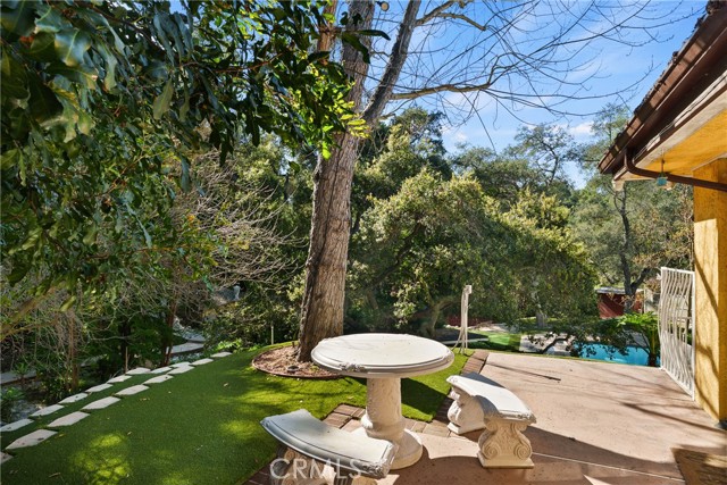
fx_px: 404
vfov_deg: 62.0
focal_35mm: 20
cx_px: 364
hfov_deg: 84.0
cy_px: 242
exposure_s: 1/6
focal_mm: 20
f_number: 8
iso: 80
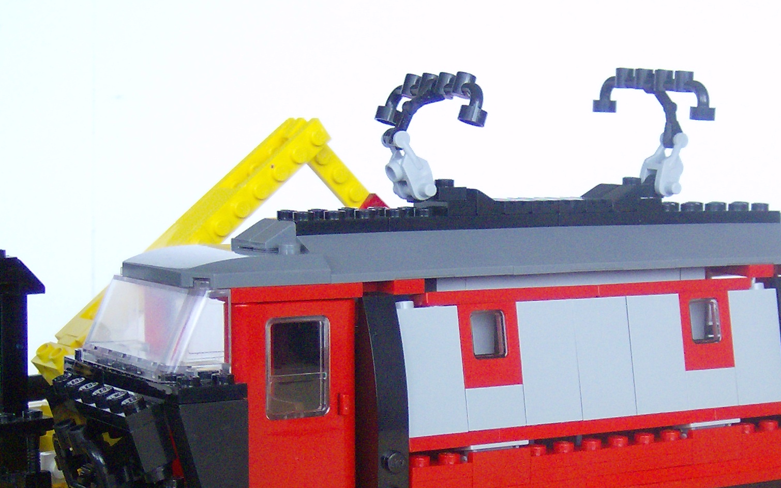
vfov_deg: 15.6
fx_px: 1767
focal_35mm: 83
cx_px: 542
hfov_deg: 24.8
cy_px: 396
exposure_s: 1/79.1
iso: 195
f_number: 3.1
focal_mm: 7.7
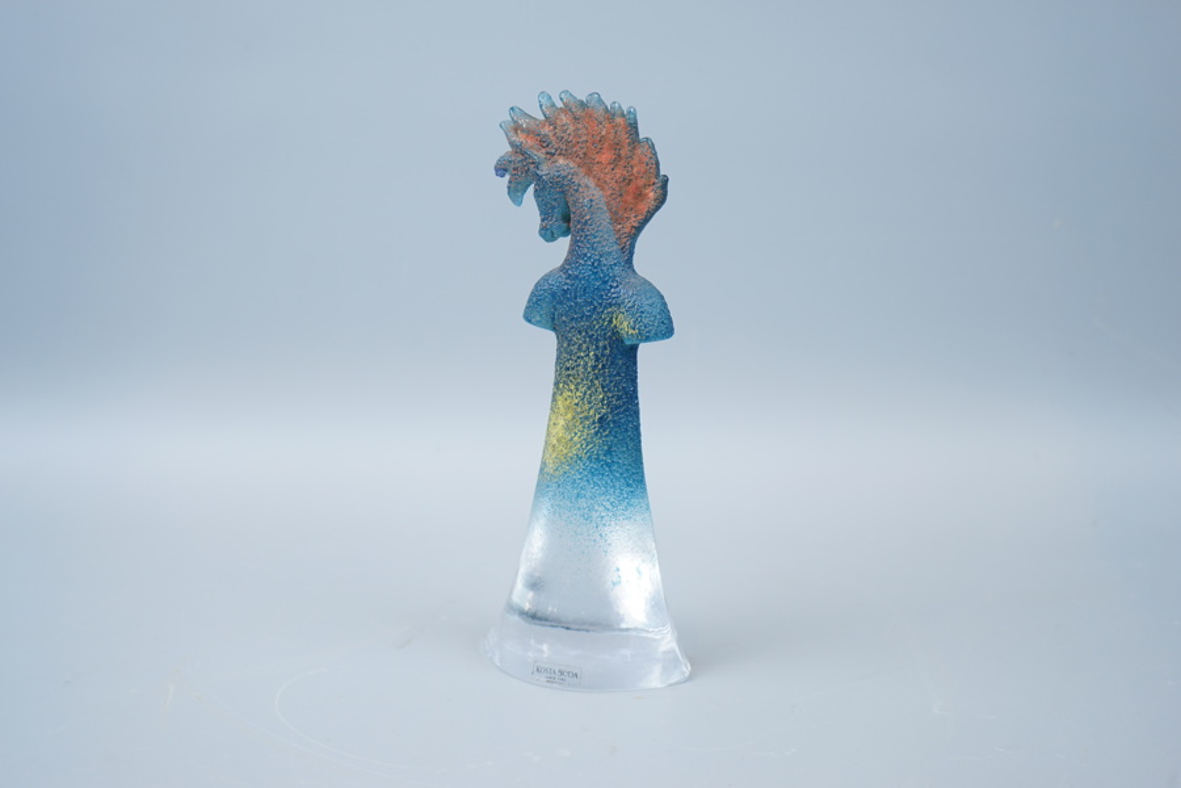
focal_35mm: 70
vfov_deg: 19.5
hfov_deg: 28.8
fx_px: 2296
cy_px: 394
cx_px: 590
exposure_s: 1/80
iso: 250
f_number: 5.6
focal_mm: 70
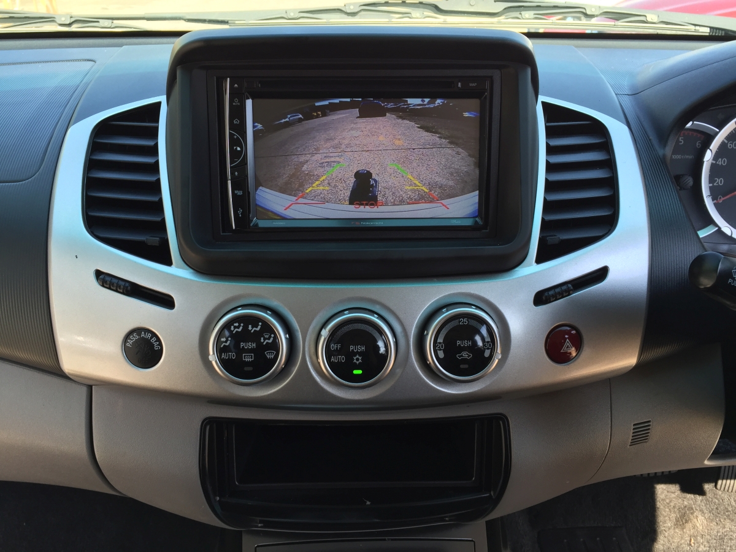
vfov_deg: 48.2
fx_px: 617
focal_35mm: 29
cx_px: 368
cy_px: 276
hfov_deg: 61.7
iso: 32
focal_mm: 4.15
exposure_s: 1/124
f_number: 2.2
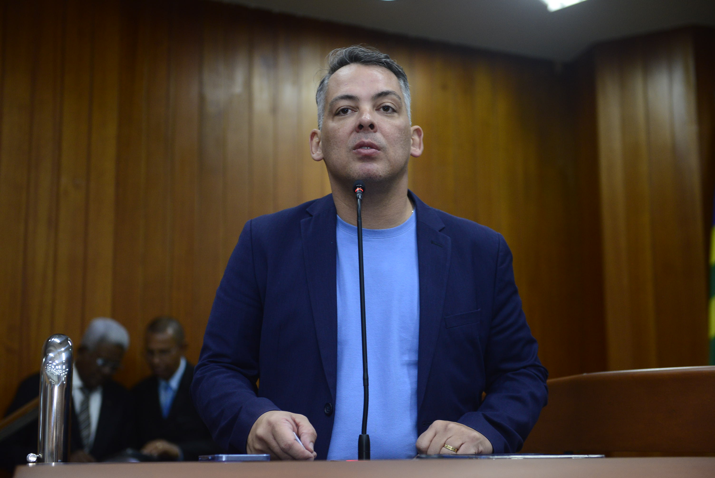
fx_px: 1232
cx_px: 358
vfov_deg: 21.9
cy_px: 239
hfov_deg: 32.4
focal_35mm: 62
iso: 2000
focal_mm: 62
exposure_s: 1/125
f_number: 5
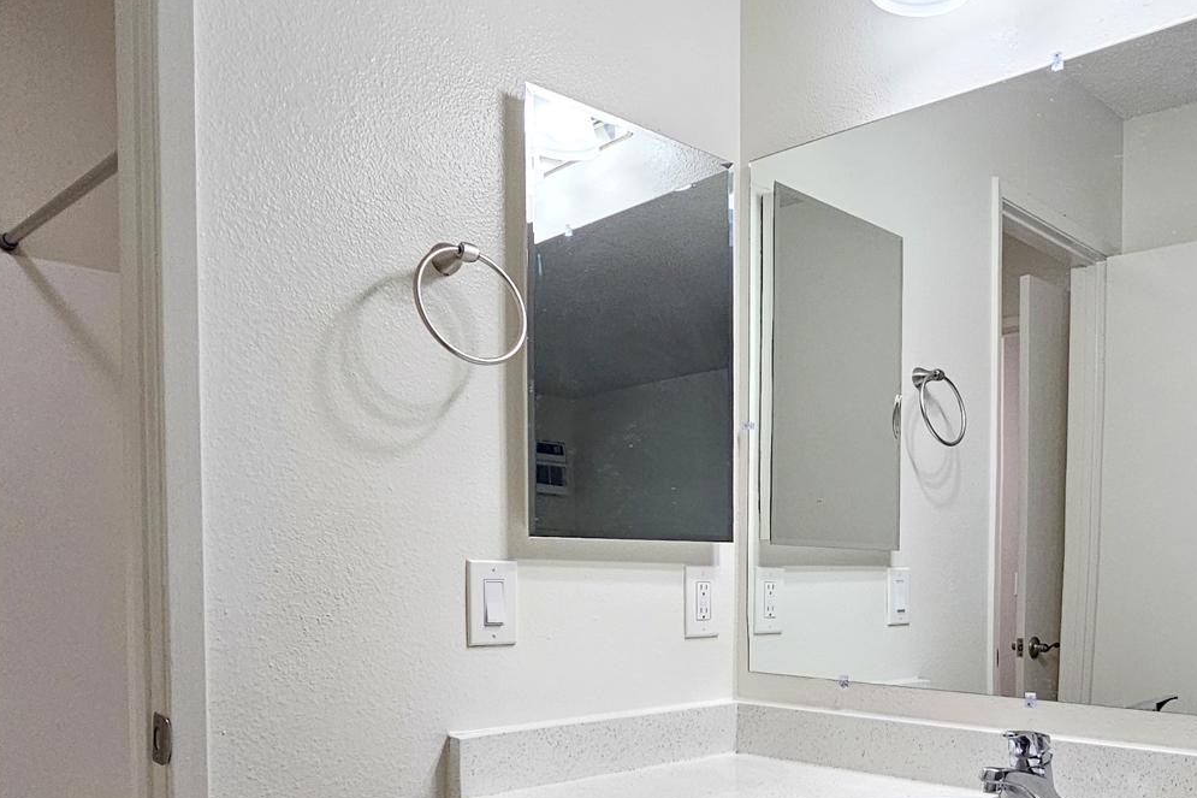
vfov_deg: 43.3
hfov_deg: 60.9
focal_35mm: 29
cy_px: 613
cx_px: 867
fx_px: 964
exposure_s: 1/60
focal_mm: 2.2
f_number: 2.2
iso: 80
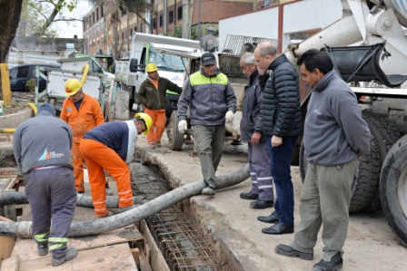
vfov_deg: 35.1
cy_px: 136
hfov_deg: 50.7
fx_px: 430
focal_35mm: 38
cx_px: 204
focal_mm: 38
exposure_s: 1/200
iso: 500
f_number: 7.1
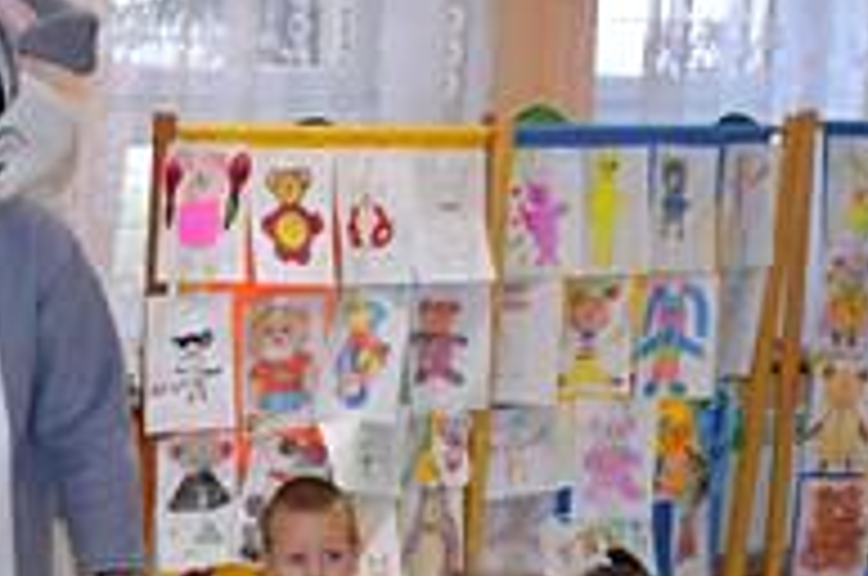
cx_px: 36
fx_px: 2696
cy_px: 745
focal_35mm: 112
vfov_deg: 11.9
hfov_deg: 17.9
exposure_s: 1/160
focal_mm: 18
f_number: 3.5
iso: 800
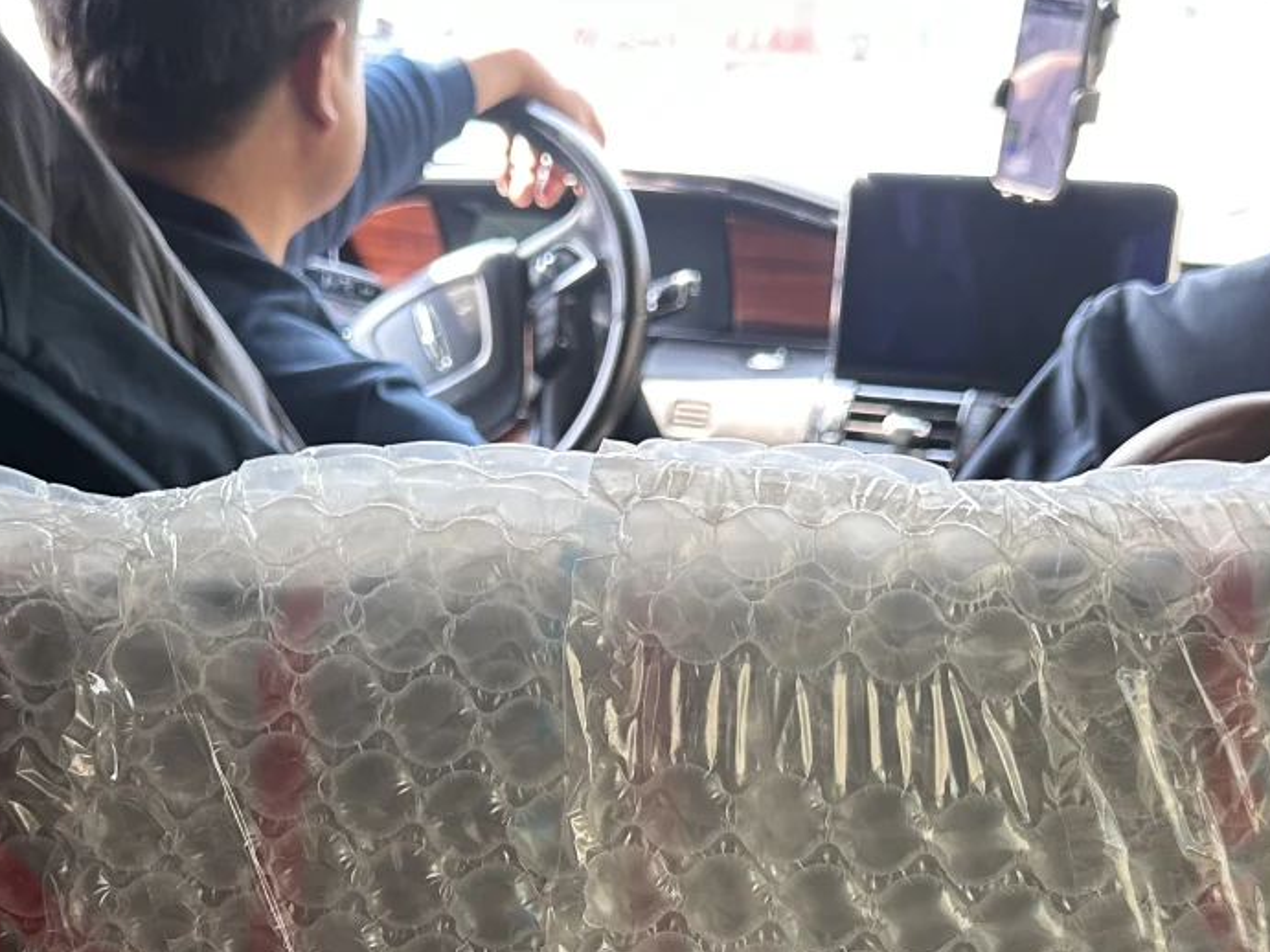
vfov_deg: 28.0
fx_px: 1834
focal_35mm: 50
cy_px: 864
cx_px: 588
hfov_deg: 38.2
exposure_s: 1/121
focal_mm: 6.86
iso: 200
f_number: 1.78
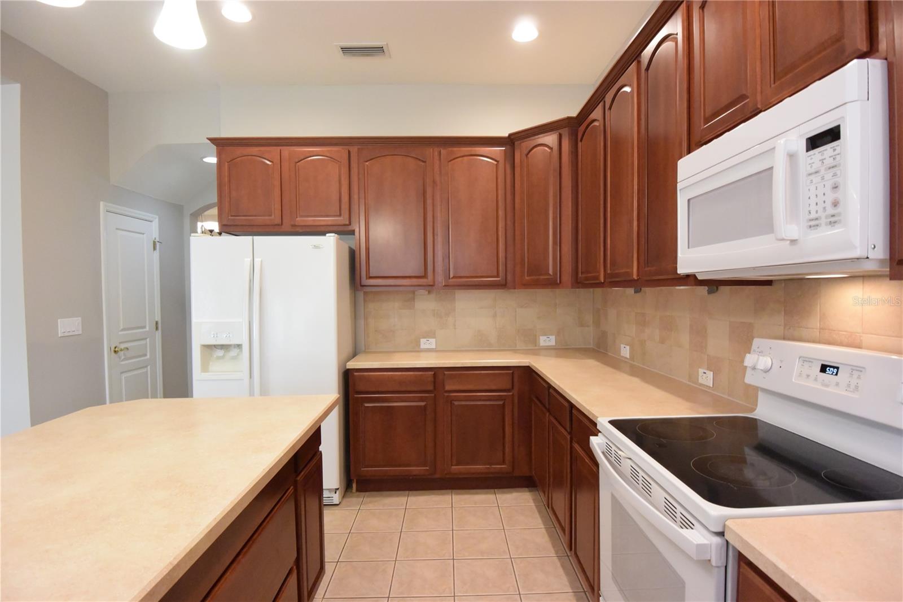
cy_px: 301
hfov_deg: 90.0
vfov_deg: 67.4
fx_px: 451
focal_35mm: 18
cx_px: 452
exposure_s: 1/60
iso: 1400
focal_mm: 6.7
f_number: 3.5
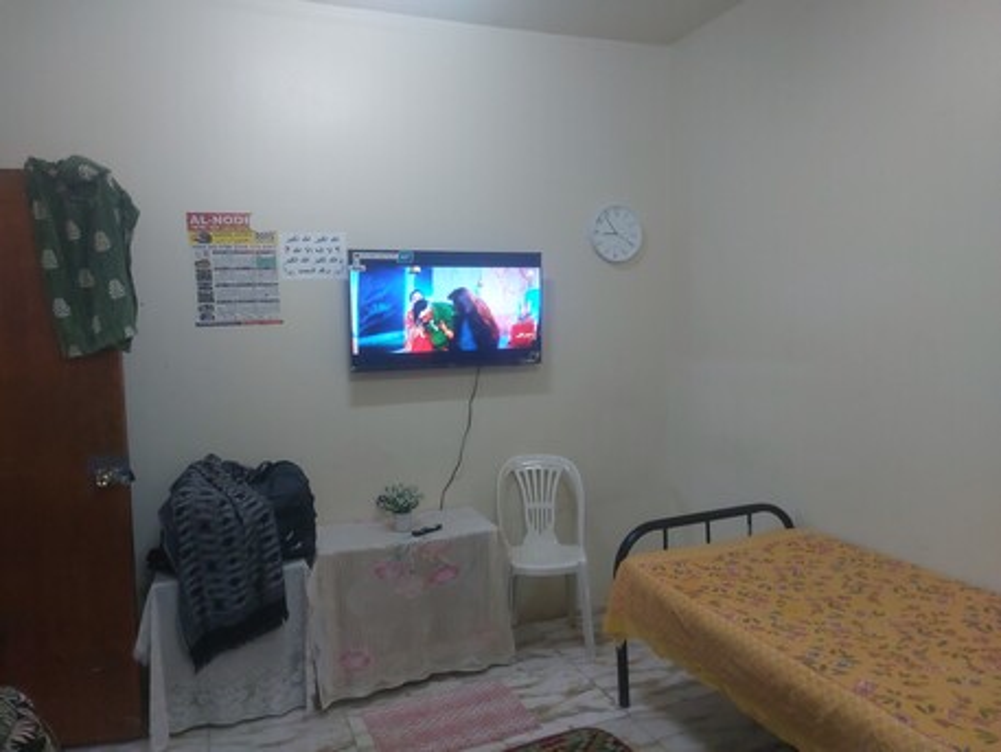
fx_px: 723
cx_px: 500
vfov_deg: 54.9
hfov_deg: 69.4
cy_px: 376
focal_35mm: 25
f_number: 1.8
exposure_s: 1/60
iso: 411
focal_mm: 5.23
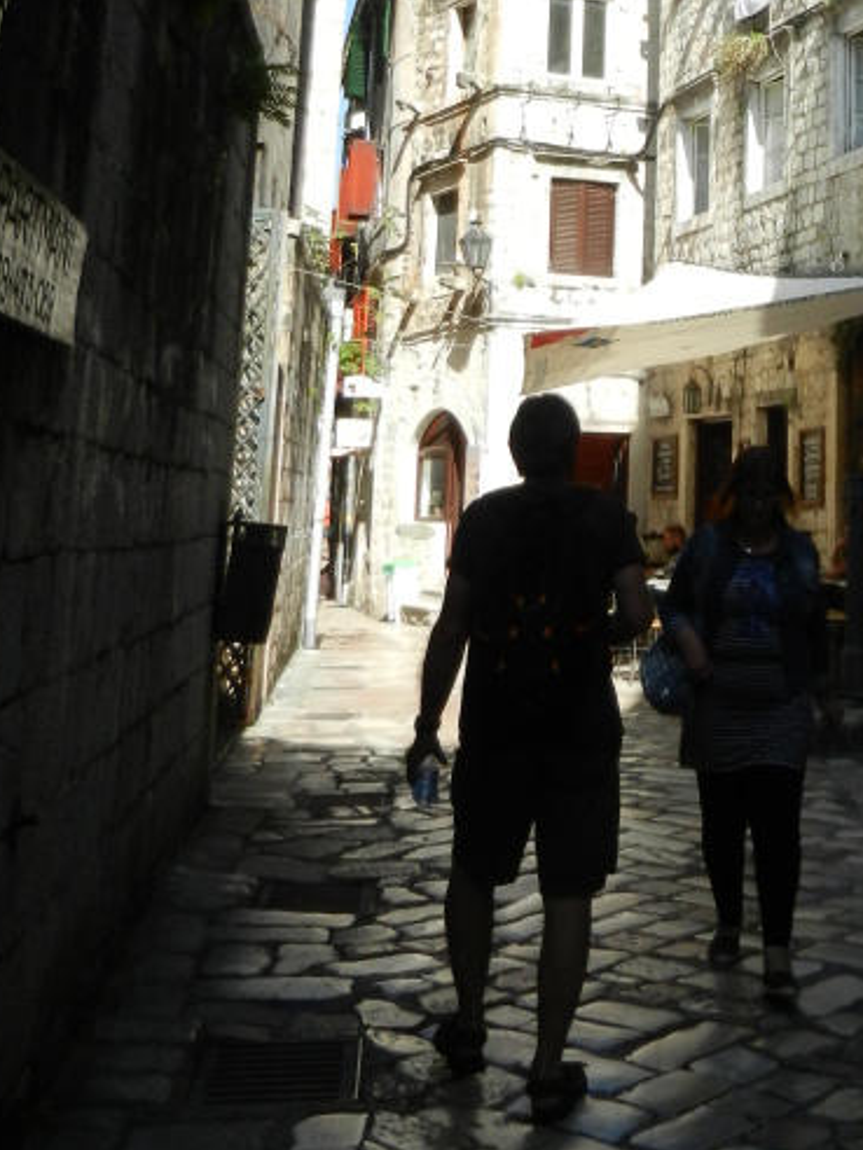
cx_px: 807
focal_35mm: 52
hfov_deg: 26.9
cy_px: 164
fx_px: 1729
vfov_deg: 35.1
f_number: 3.5
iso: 160
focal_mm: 4.5
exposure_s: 1/800
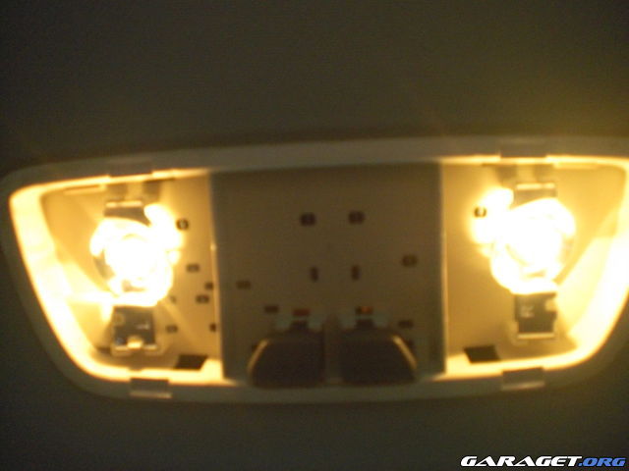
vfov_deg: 37.7
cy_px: 236
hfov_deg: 49.0
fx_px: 690
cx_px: 314
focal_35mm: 38
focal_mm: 6.3
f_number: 3.1
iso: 400
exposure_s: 1/100
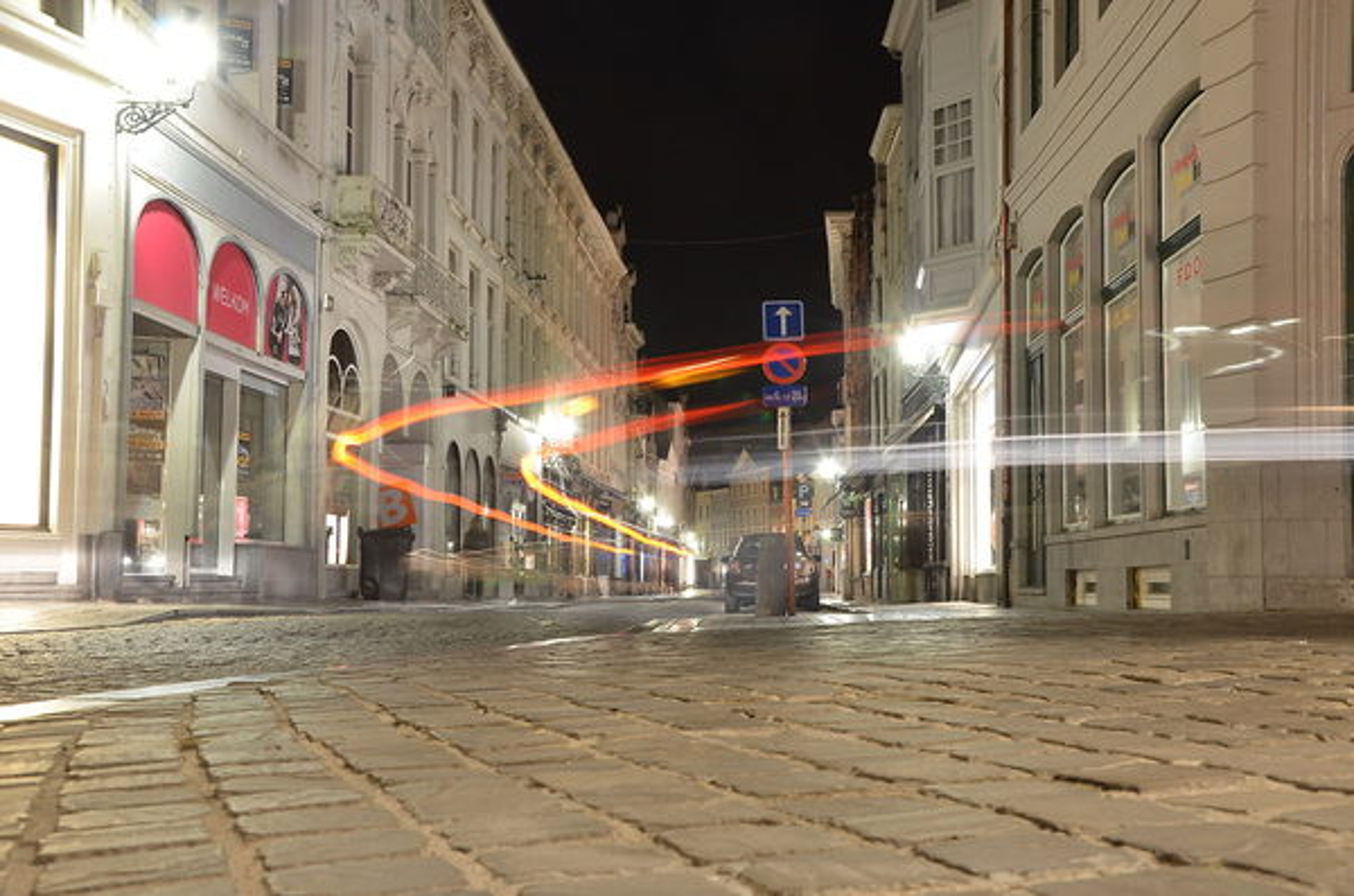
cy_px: 448
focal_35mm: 45
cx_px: 677
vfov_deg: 29.7
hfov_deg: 43.7
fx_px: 1688
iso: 125
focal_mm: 30
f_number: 11
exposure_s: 10
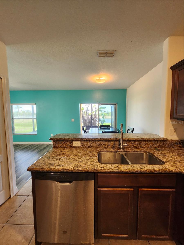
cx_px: 92
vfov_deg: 106.2
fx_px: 92
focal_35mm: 13
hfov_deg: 89.9
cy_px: 122
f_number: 2.2
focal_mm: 1.74
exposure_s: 1/60
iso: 200
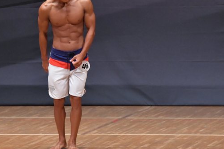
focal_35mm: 443
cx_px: 62
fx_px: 2755
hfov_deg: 4.7
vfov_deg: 3.1
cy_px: 50
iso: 6400
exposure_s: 1/400
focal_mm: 190
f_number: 5.6
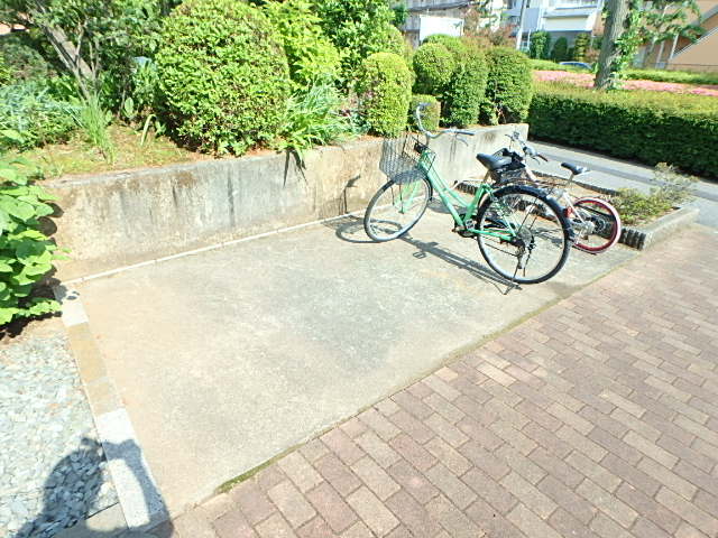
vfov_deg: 63.4
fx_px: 436
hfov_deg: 79.0
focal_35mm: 21
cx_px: 359
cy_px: 269
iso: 125
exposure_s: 1/320
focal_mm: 3.7
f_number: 3.5
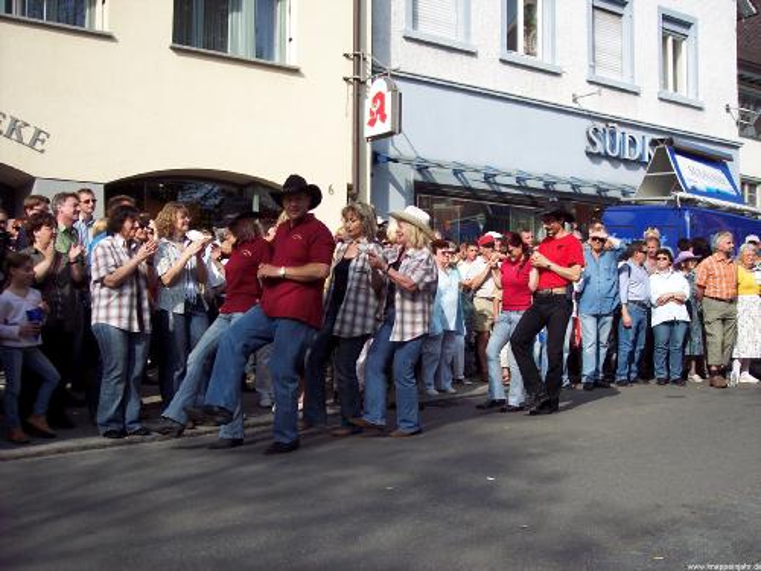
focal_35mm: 39
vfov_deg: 36.8
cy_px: 286
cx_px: 380
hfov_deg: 47.9
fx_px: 857
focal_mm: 8
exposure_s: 1/500
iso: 100
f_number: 3.4
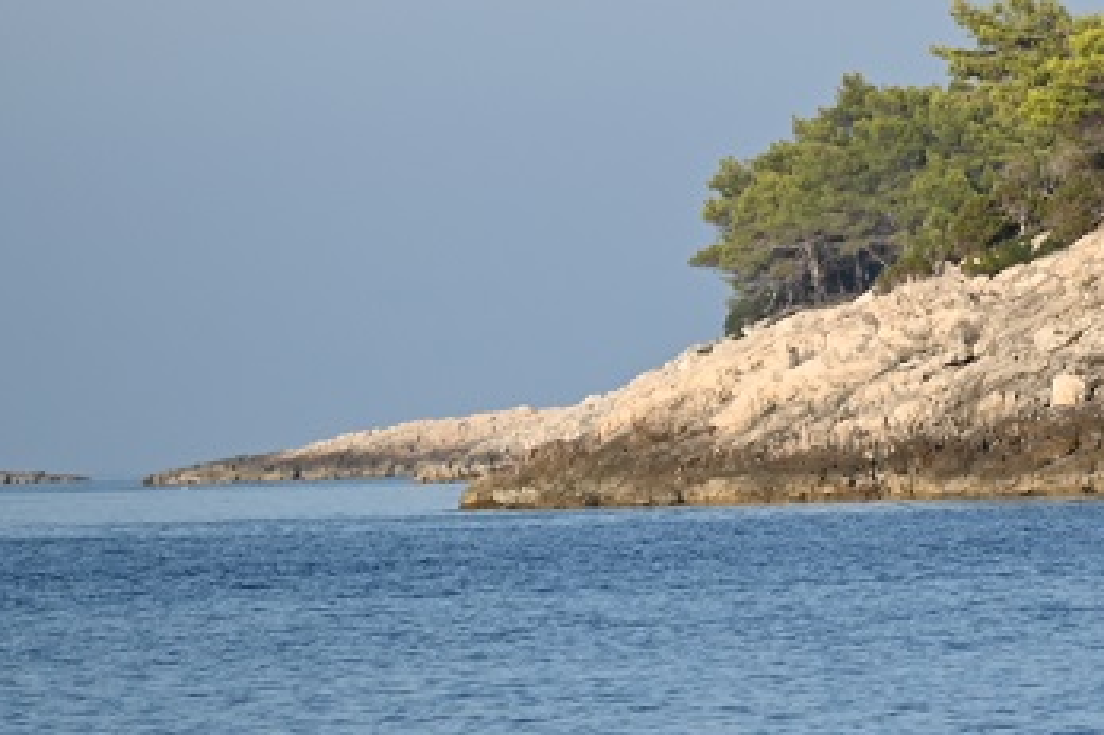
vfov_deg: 2.2
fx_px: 18973
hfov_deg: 3.3
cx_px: 1737
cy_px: -215
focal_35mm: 619
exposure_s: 1/1000
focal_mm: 165
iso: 180
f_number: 5.6
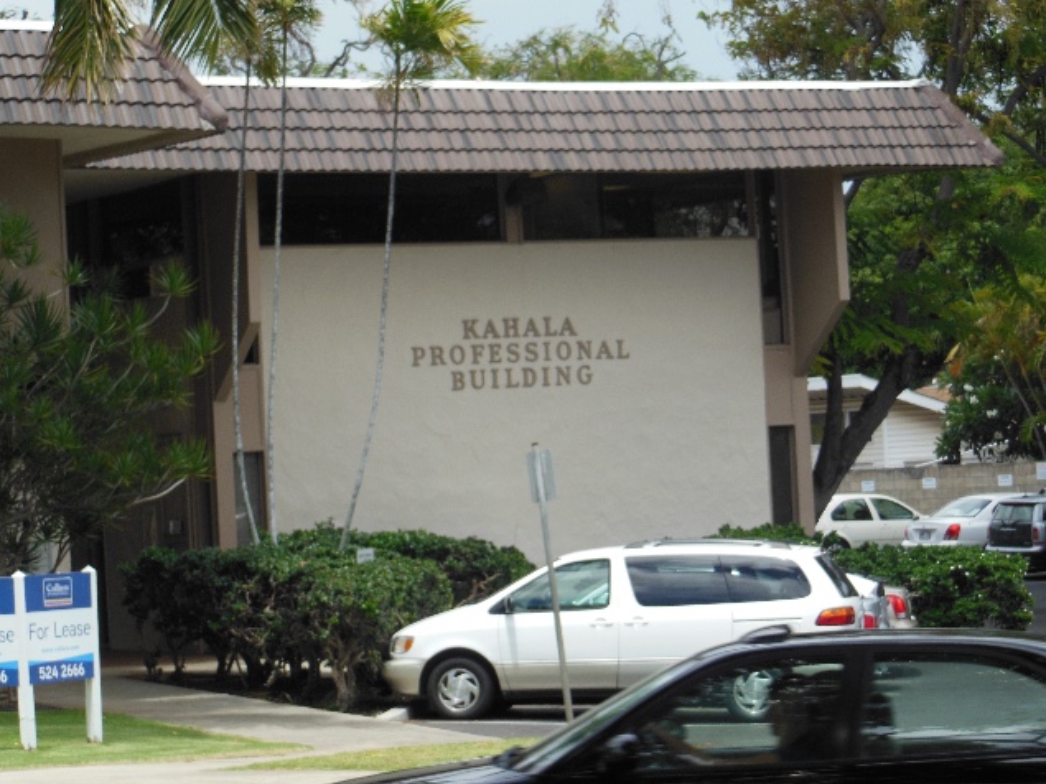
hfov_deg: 15.8
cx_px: 525
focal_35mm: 125
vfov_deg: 11.9
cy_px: 394
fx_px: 3776
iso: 125
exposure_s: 1/400
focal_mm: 22.1
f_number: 5.7
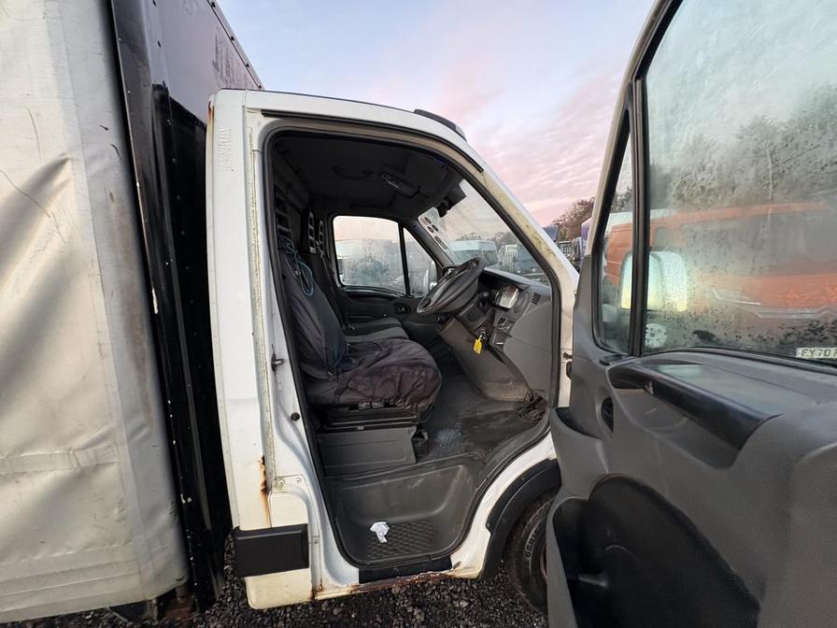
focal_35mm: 14
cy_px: 314
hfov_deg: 102.1
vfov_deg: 85.7
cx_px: 418
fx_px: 339
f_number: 2.2
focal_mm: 2.22
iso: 250
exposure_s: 1/60
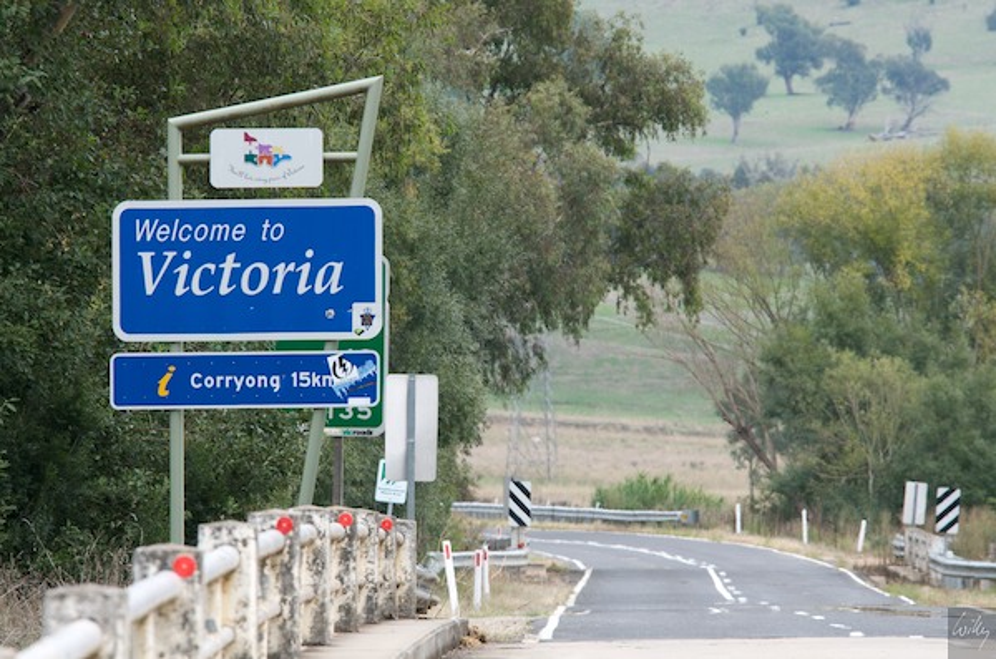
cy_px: 330
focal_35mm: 450
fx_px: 12420
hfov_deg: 4.6
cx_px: 498
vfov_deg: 3.0
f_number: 8
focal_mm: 300
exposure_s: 1/250
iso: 250
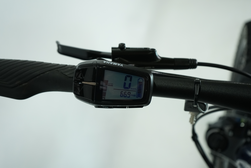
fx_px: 300
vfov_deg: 31.2
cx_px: 126
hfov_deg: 45.4
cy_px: 84
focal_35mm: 43
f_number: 5.6
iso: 1600
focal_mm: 43
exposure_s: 1/200
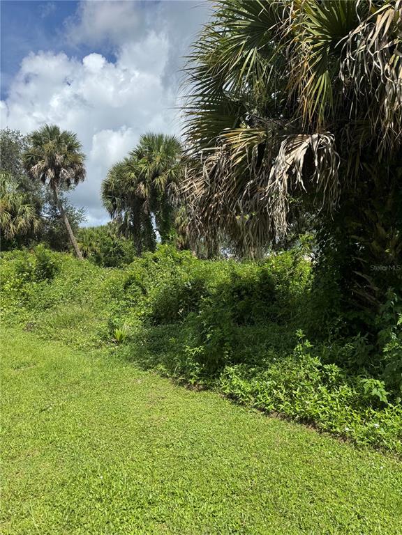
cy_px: 268
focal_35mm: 24
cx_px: 201
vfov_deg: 71.6
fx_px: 372
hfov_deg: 56.8
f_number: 1.78
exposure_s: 1/3597
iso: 80
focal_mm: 6.76
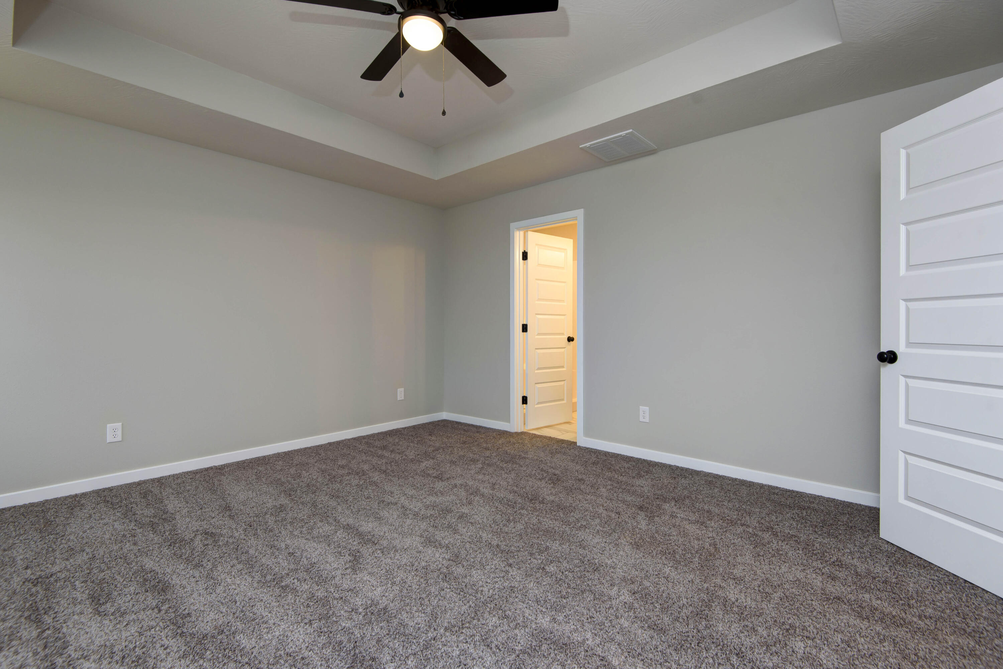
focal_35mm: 16
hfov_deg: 96.7
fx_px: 446
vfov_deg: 73.8
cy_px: 334
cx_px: 502
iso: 400
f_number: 6.7
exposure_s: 1/30
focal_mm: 16
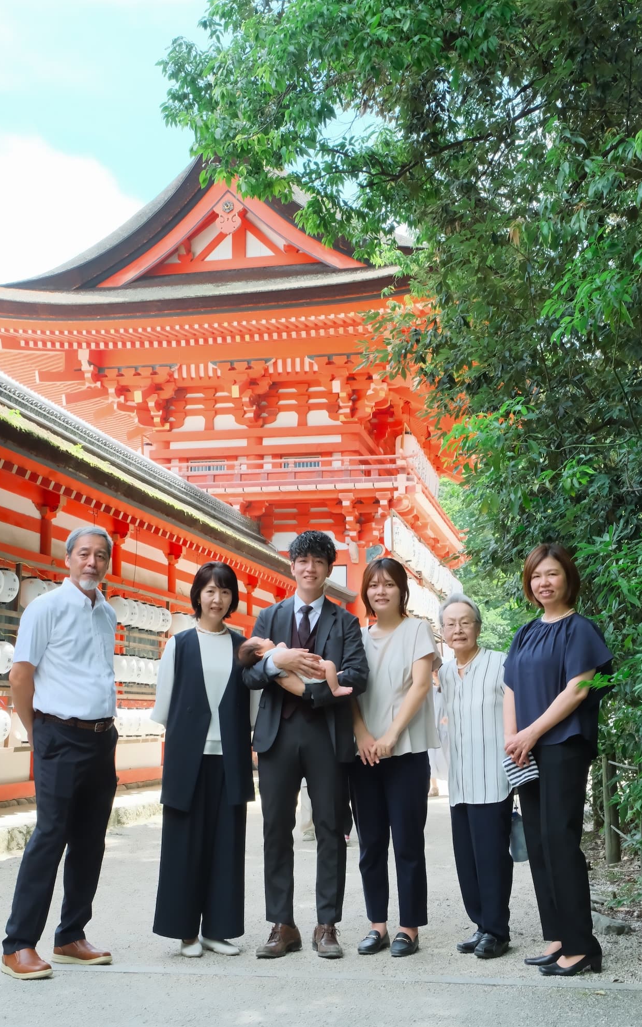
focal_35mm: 40
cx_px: 300
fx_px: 1120
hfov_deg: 32.0
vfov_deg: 49.3
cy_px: 516
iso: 1600
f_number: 9
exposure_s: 1/125
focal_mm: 26.2
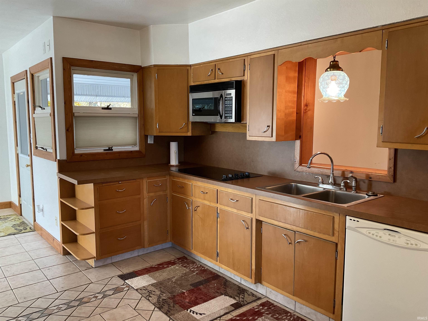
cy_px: 160
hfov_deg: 61.7
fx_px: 359
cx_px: 214
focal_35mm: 29
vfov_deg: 48.2
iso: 64
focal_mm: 3
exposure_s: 1/60
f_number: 1.8
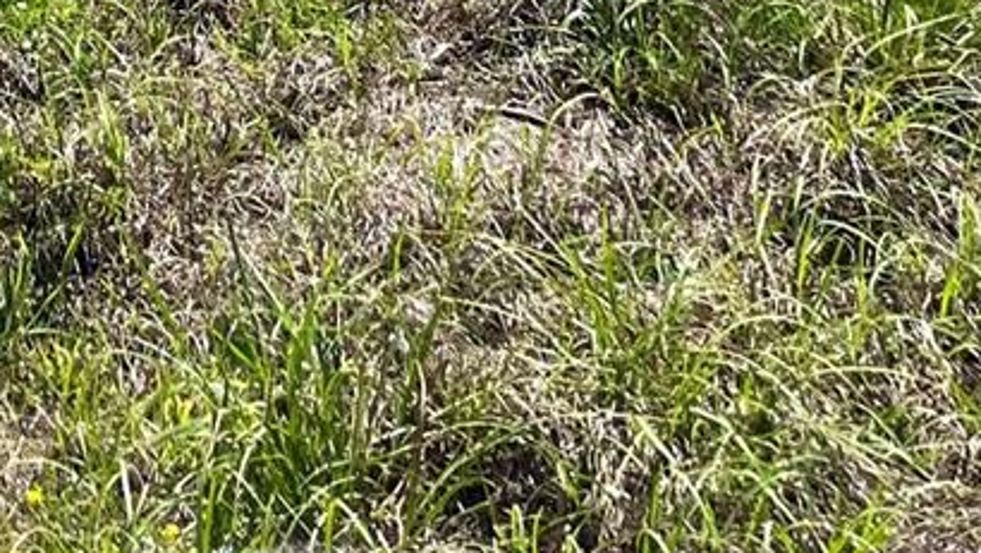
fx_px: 2758
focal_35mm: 106
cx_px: -359
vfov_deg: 8.8
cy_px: -1252
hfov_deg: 18.5
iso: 50
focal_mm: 5.1
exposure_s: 1/4484
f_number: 1.6
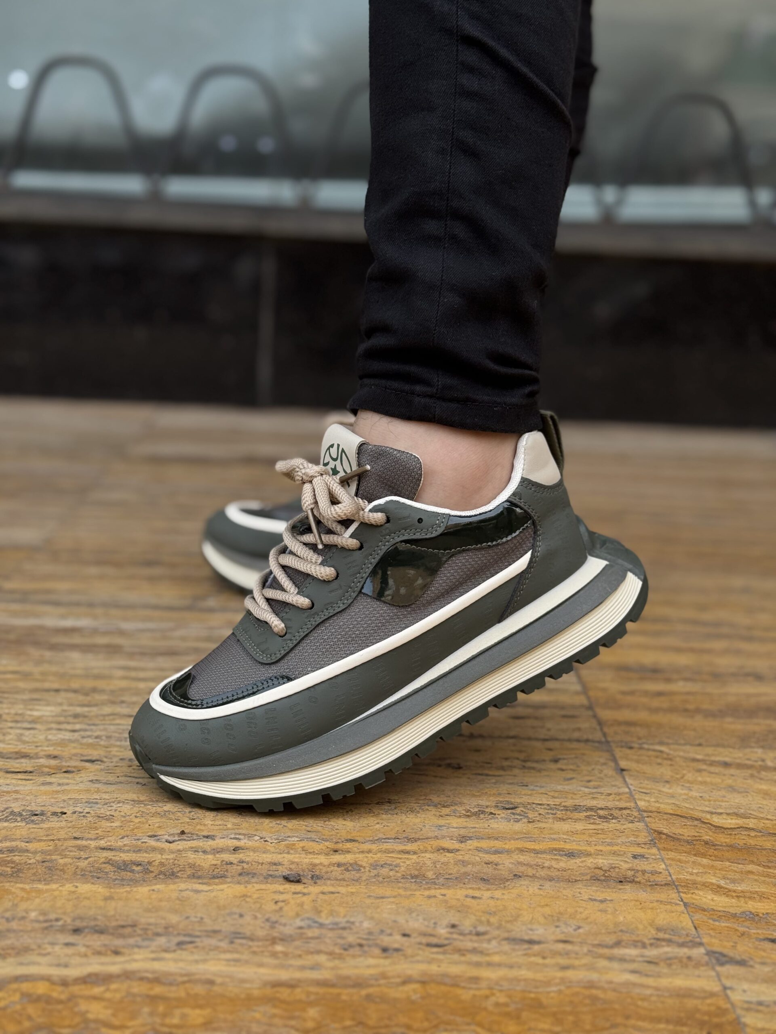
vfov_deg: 39.7
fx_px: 1435
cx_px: 388
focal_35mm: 48
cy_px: 517
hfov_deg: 30.3
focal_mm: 6.76
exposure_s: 1/127
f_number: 1.78
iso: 50
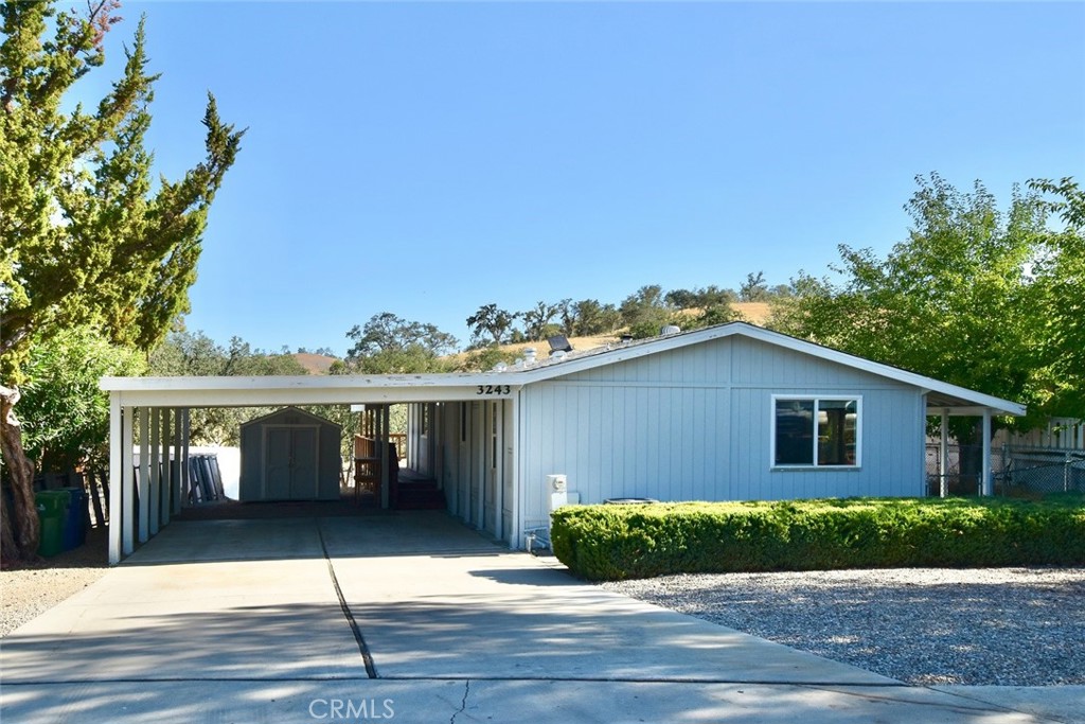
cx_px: 542
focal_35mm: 30
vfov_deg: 43.6
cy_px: 362
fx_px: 904
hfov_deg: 61.9
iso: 400
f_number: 11
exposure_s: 1/400
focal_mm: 20
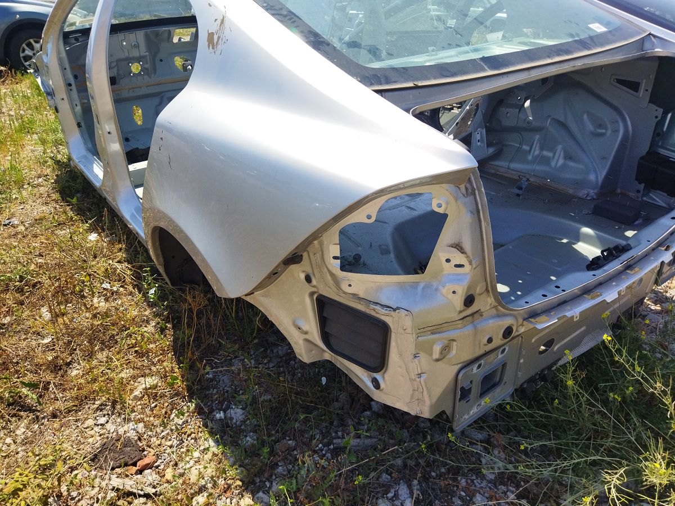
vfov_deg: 51.4
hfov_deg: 65.3
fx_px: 526
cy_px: 253
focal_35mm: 27
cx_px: 338
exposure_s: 1/2943
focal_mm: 4.71
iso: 97
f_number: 1.79
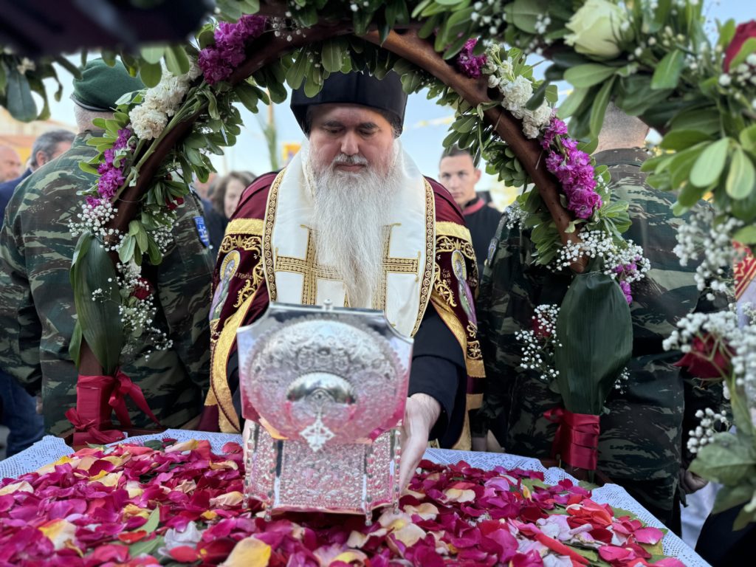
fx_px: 524
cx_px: 378
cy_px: 284
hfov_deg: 71.6
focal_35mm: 24
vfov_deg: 56.8
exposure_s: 1/298
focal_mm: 6.76
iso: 80
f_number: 1.78
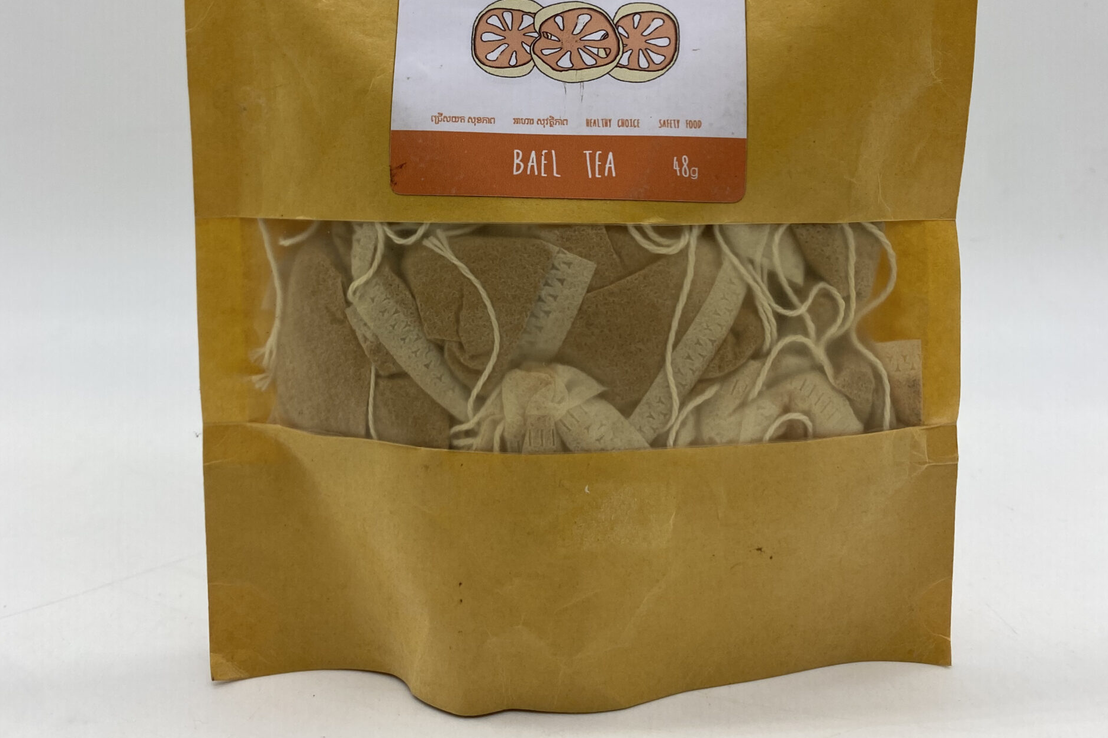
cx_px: 563
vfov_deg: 33.7
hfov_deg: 51.9
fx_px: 1139
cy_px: 54
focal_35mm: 37
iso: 32
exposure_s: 1/343
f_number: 1.8
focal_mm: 4.25
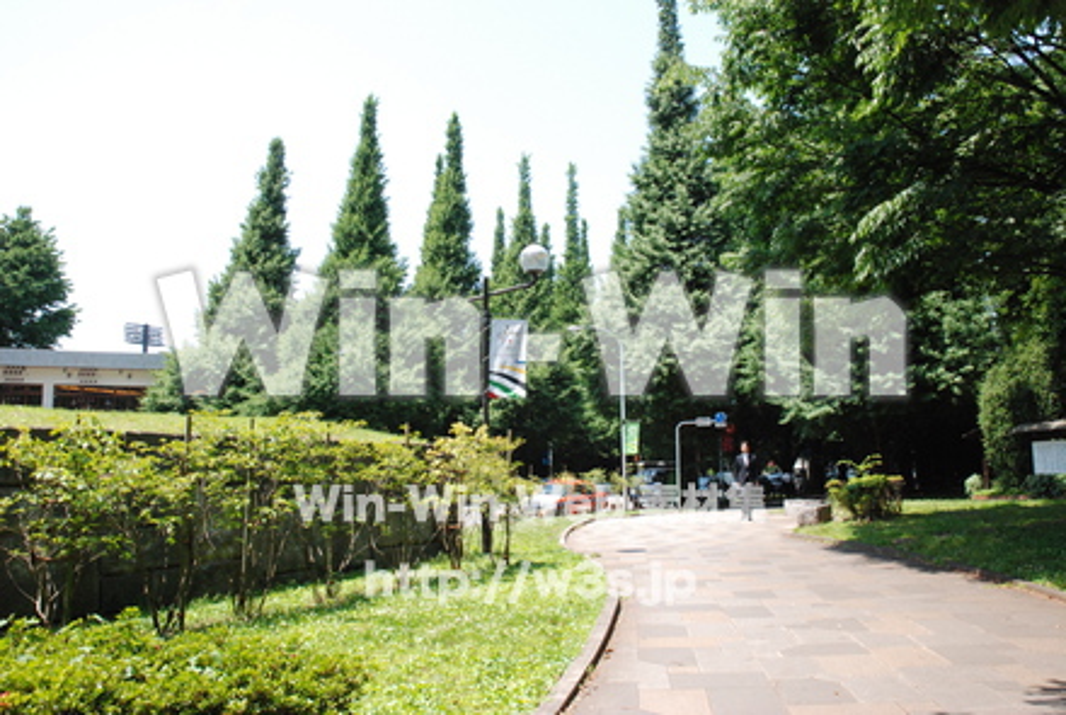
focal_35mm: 27
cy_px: 358
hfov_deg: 67.3
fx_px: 801
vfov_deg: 48.1
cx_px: 533
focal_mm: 18
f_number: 13
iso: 1600
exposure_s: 1/640
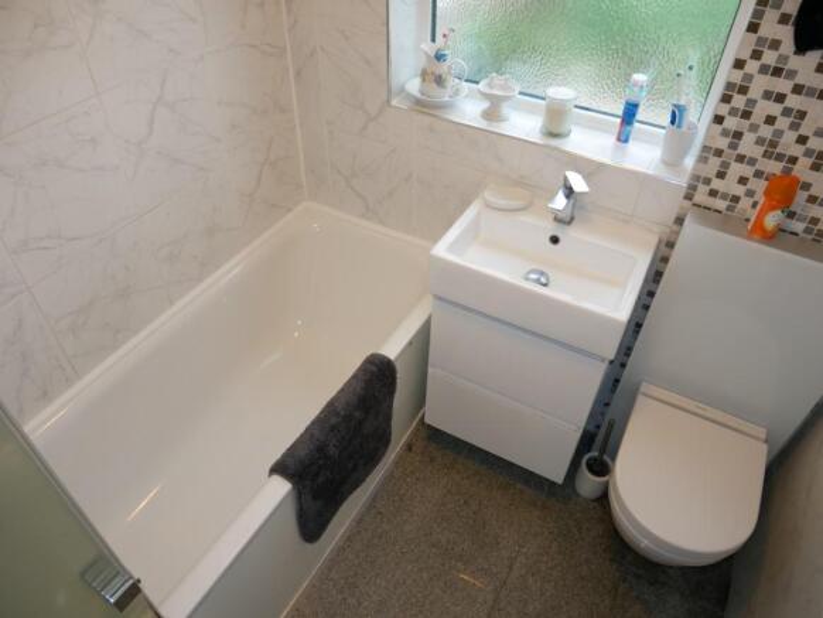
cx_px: 412
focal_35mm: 24
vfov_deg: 56.9
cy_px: 309
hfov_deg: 71.6
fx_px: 571
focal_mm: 12
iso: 500
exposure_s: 1/50
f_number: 3.5
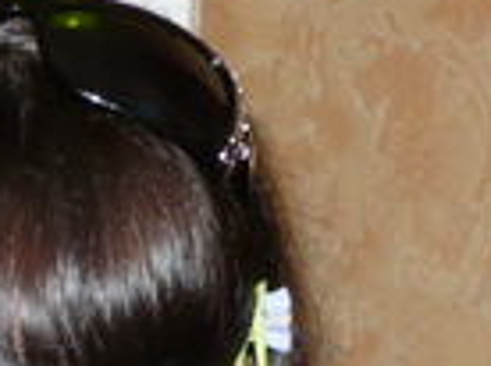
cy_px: 519
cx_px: -199
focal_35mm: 196
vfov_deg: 7.4
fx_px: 2775
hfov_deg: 9.9
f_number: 3.7
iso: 160
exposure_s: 1/30
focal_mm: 9.9
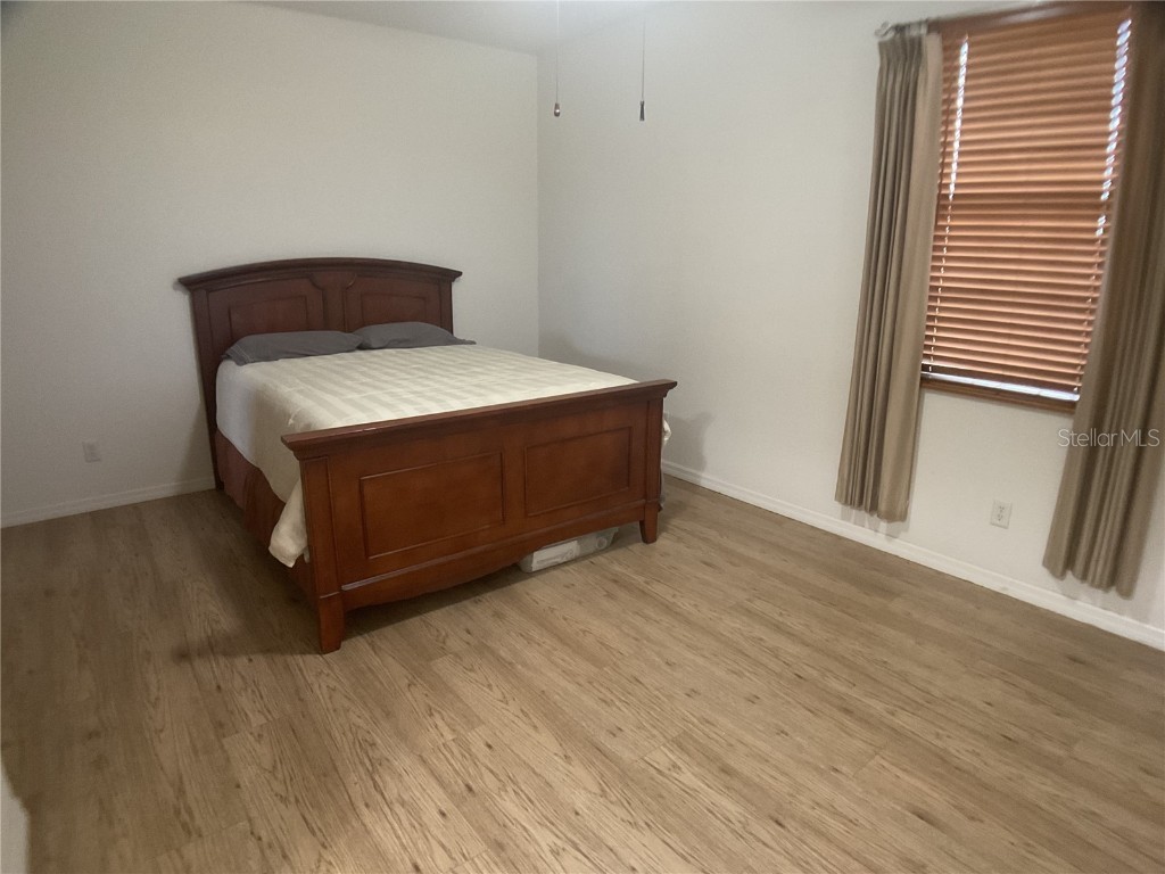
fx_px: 976
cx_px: 582
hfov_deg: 61.7
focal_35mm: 29
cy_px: 437
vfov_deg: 48.2
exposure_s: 1/30
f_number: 1.8
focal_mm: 3
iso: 250
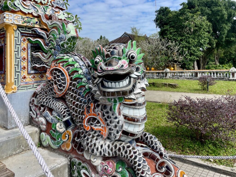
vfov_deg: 53.1
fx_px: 177
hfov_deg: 67.3
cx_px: 118
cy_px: 88
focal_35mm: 26
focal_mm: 4.2
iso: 32
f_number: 1.6
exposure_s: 1/3125
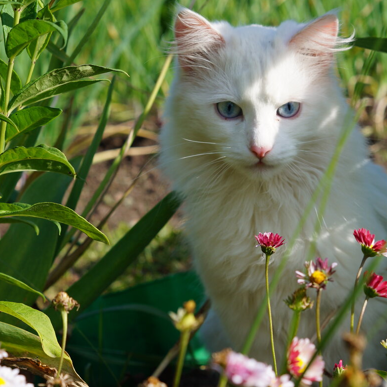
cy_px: 191
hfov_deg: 17.7
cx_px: 277
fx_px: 1240
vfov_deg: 17.7
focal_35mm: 98
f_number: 6.3
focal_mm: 50
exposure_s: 1/320
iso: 100
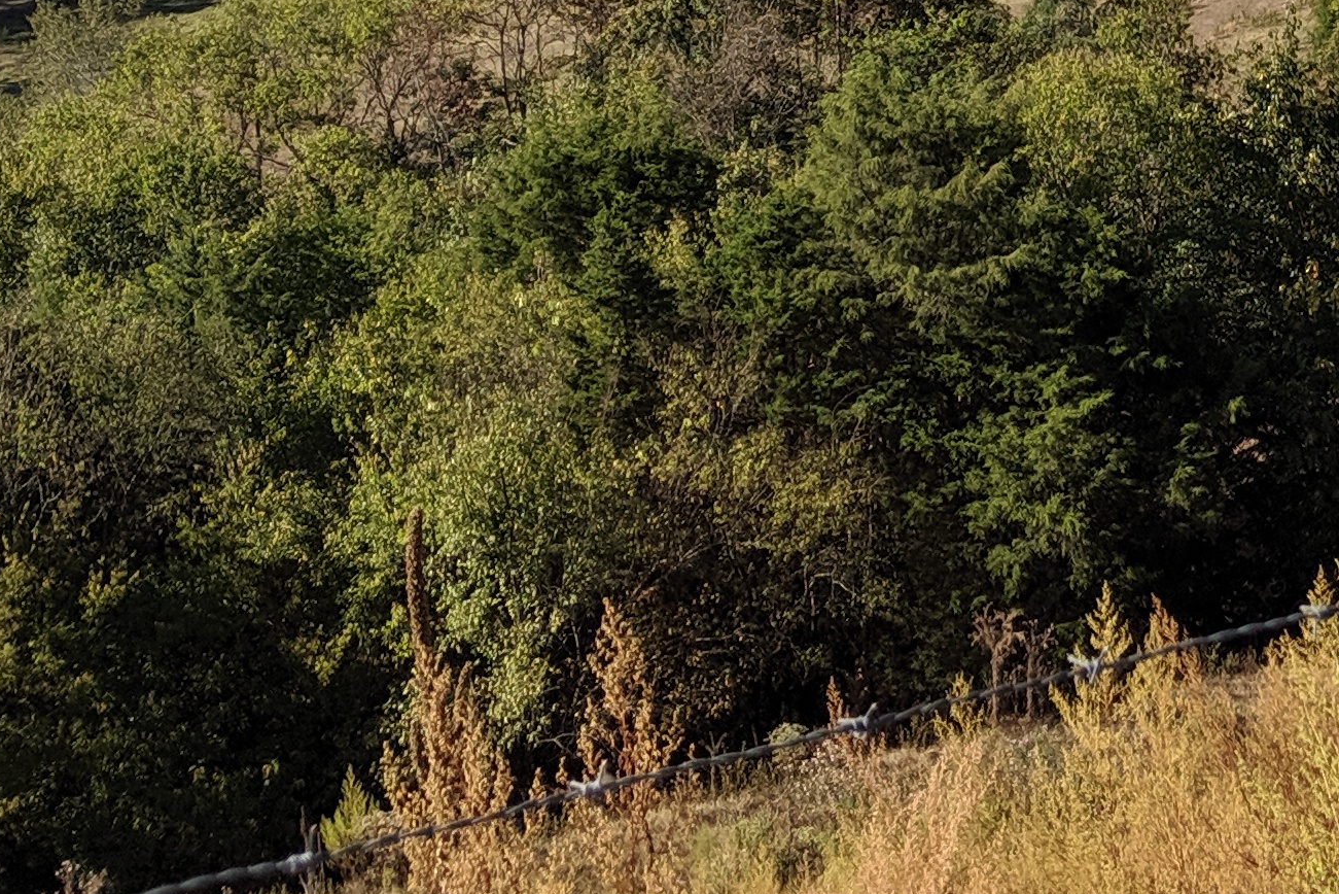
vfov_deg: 14.1
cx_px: 1454
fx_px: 3236
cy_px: -653
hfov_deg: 22.2
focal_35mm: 87
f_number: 1.8
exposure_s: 1/2342
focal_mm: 4.44
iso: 47
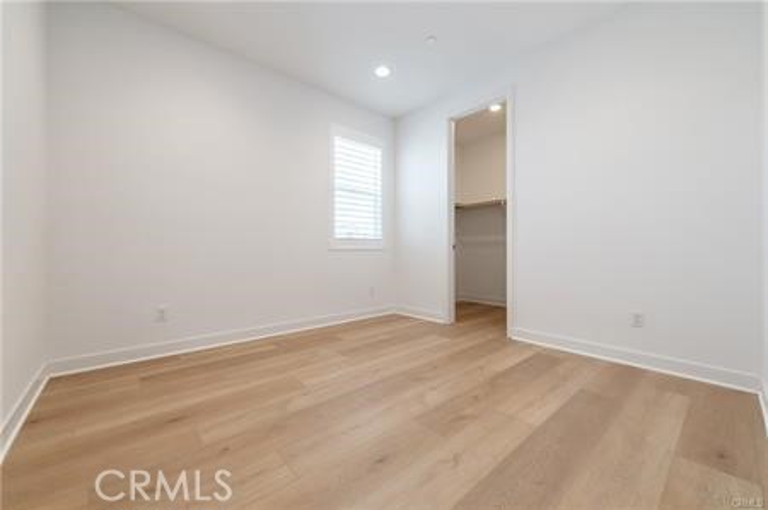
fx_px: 298
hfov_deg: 104.3
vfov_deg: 81.1
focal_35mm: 14
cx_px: 384
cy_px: 255
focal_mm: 14
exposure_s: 1/80
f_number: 5
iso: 200
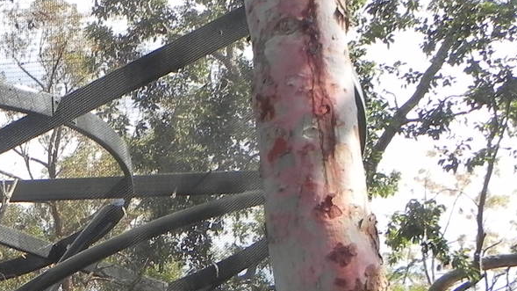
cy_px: 367
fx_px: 1055
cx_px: -105
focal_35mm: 77
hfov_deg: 24.8
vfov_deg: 15.0
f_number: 5
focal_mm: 4.6
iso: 160
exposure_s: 1/221
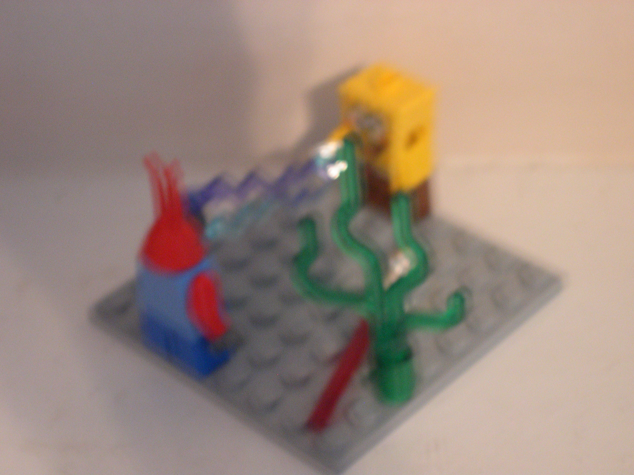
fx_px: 1685
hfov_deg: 21.3
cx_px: 317
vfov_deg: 16.1
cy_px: 238
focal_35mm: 92
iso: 400
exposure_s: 1/2.4
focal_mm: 19.5
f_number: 4.5
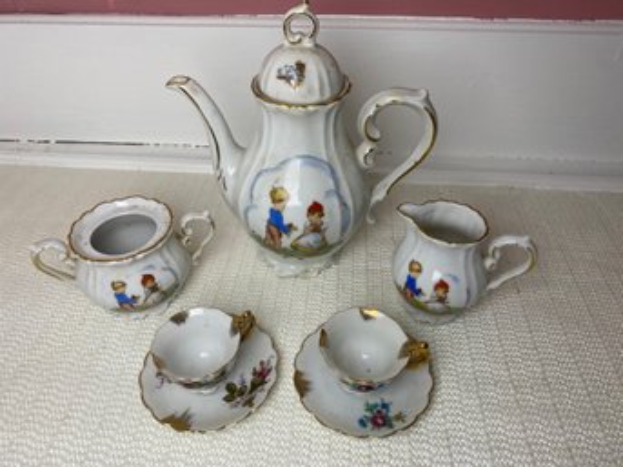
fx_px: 468
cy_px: 234
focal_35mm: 26
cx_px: 312
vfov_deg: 53.0
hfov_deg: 67.3
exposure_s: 1/131
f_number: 1.8
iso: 32
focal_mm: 4.25
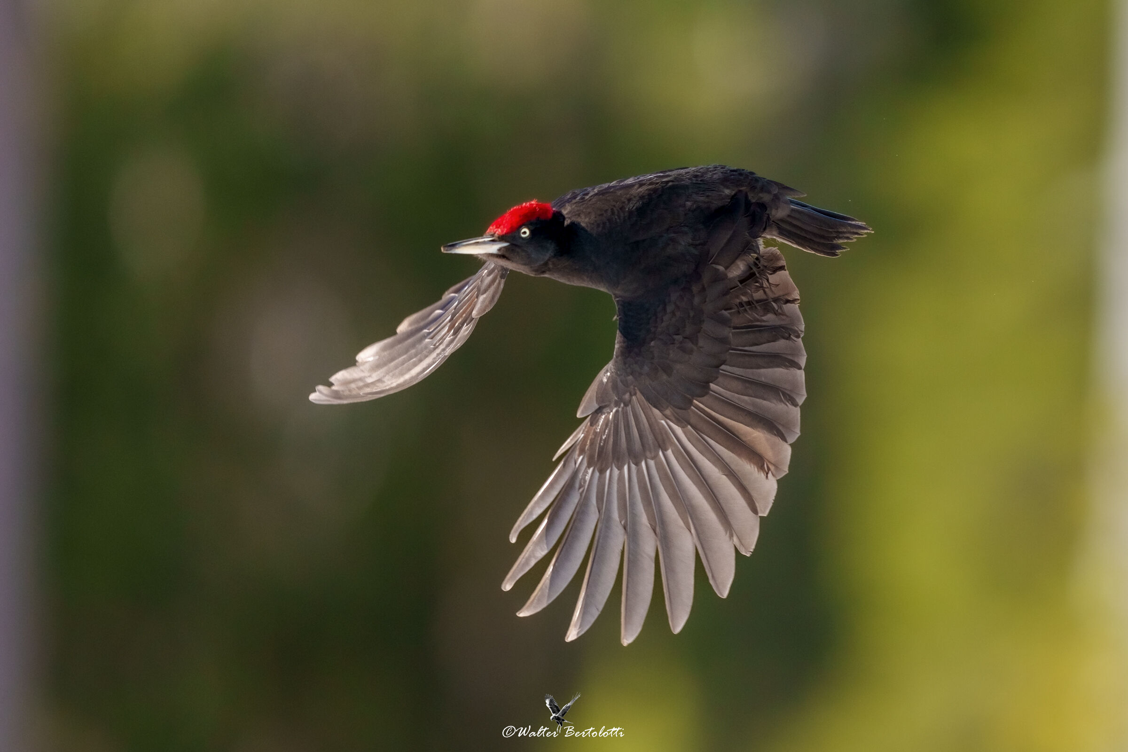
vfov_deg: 3.4
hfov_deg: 5.2
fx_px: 12532
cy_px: 376
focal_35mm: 400
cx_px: 564
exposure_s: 1/5000
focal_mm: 400
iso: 800
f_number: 2.8
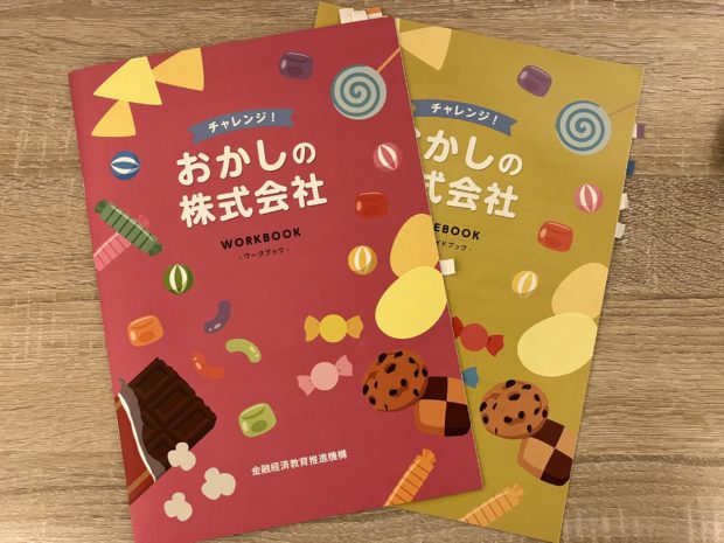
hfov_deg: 63.4
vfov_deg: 49.7
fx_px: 586
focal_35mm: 28
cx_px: 362
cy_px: 272
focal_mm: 3.99
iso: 250
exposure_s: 1/53
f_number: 1.8
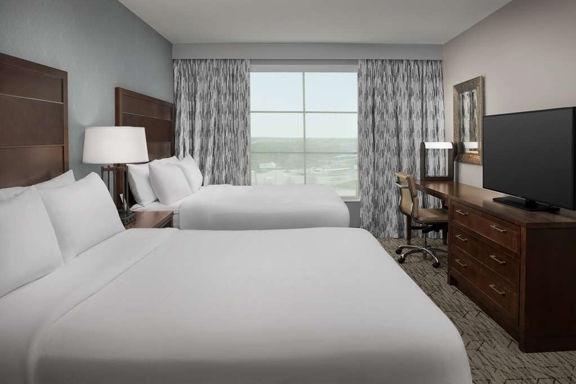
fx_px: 384
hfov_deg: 73.7
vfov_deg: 53.1
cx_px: 288
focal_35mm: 24
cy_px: 192
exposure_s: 1/125
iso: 400
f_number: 11
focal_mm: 24
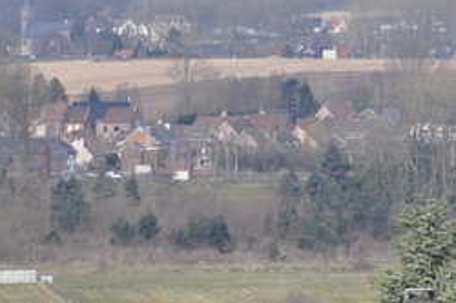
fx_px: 5288
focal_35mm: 418
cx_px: 469
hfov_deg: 4.9
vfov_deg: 3.3
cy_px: 139
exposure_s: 1/350
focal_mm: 116
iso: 200
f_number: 11
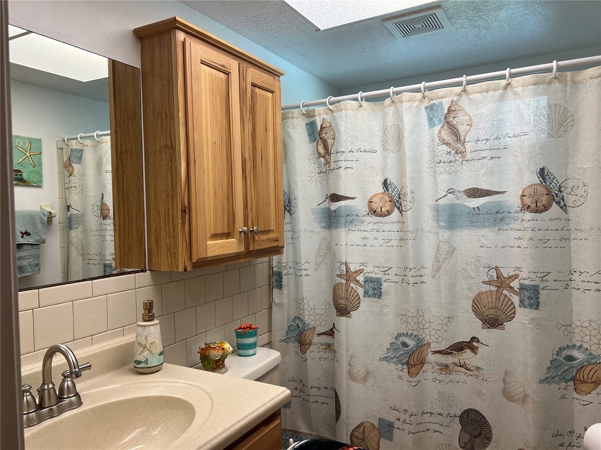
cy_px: 225
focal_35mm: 26
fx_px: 451
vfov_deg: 53.1
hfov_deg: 67.3
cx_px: 300
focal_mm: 5.7
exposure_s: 1/120
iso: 80
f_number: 1.5
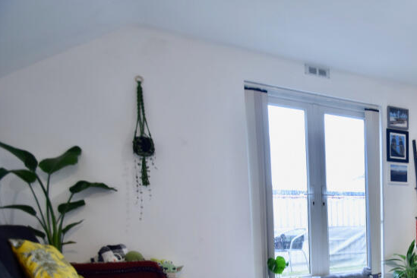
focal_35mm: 28
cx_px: 387
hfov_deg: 55.3
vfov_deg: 43.2
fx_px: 324
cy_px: 240
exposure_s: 1/15
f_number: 4.5
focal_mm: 10
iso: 360
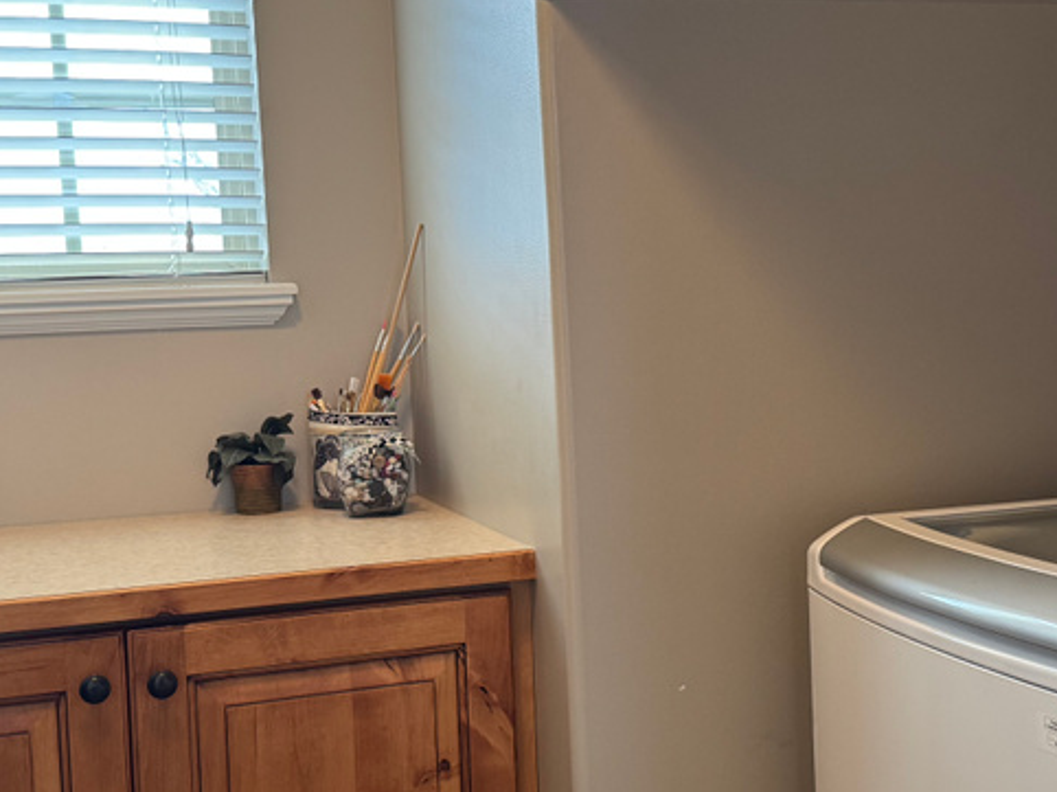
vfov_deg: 28.5
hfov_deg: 37.5
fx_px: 1557
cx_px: 577
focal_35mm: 51
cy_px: 412
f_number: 1.78
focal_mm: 6.76
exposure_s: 1/120
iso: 200
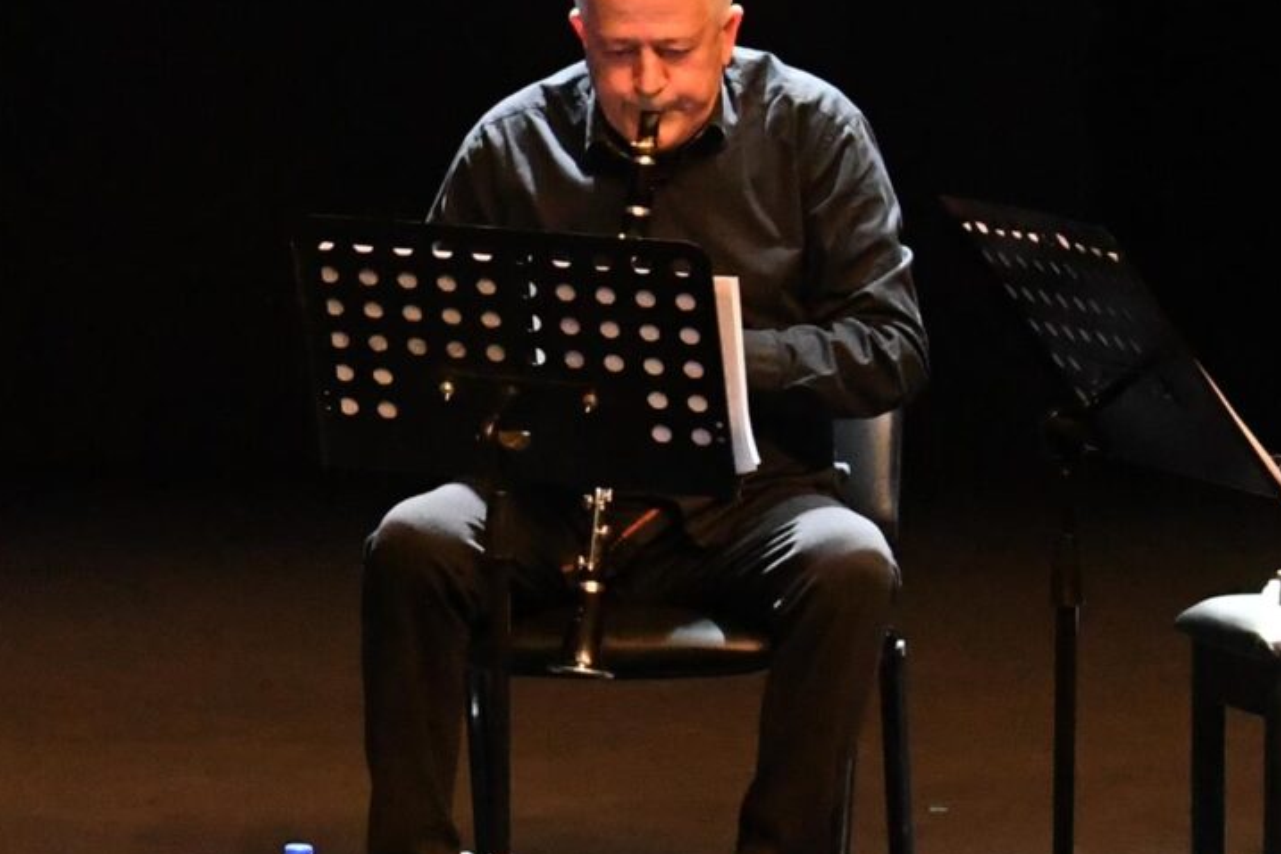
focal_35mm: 257
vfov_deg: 5.3
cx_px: 188
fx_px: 9144
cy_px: 230
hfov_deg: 8.0
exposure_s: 1/250
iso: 6400
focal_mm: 48
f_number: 6.3
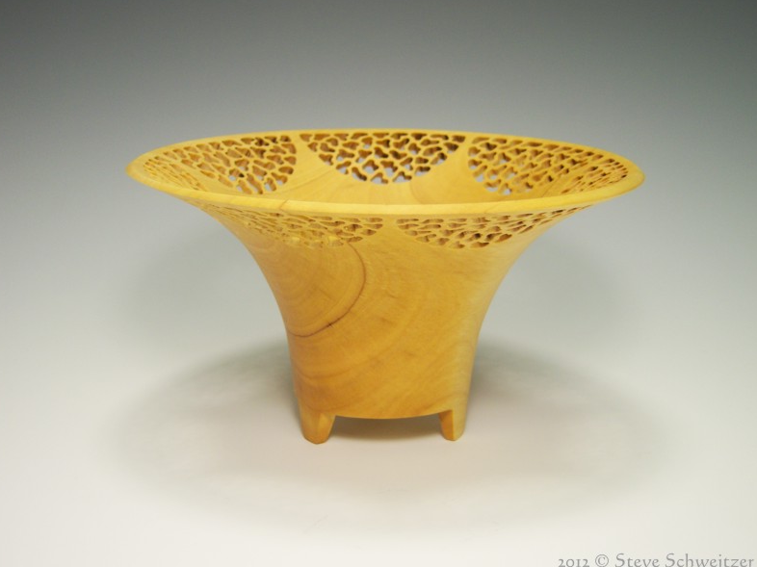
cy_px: 286
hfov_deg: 33.8
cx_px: 375
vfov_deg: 25.6
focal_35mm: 57
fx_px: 1246
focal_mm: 11.7
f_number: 3.4
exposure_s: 1/80
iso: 80
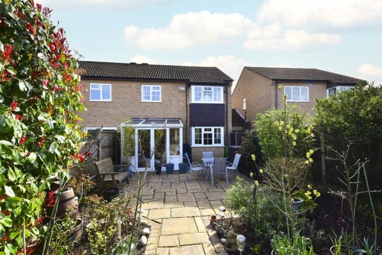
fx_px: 159
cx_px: 191
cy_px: 128
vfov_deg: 77.4
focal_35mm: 15
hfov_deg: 100.4
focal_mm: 10
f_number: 8
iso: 640
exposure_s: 1/640
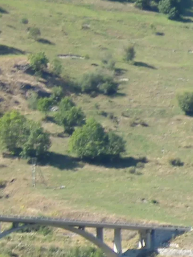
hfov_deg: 4.2
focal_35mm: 343
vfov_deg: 5.8
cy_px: 198
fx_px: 2549
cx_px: 579
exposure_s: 1/200
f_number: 4.2
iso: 80
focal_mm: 15.6
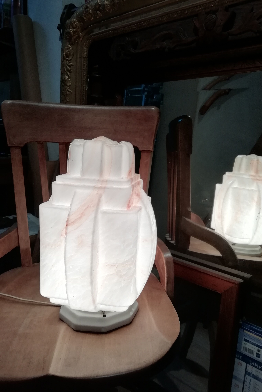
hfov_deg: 46.3
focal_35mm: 28
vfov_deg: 65.5
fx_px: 306
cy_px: 191
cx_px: 148
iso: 80
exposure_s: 1/100
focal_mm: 3.46
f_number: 2.2
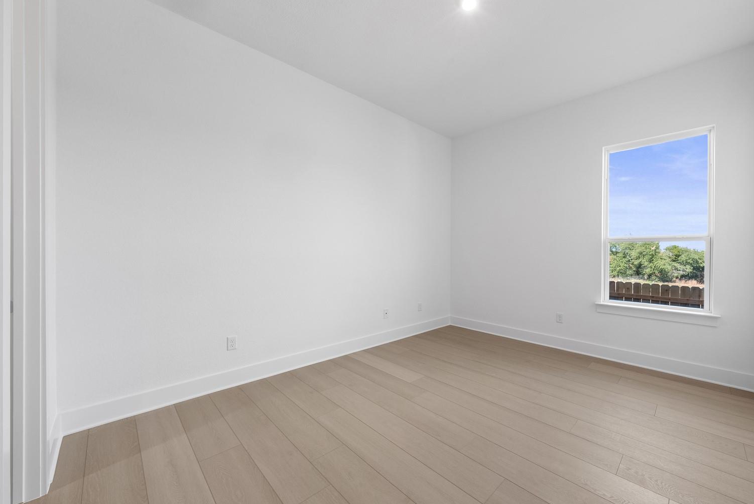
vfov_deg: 81.3
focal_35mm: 14
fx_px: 293
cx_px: 394
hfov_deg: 104.2
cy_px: 253
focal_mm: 13
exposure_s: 1/5
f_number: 11
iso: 800
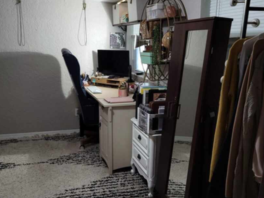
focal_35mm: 41
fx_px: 313
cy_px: 112
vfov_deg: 35.1
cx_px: 112
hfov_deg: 45.6
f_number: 1.8
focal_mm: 5.4
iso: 80
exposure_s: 1/10
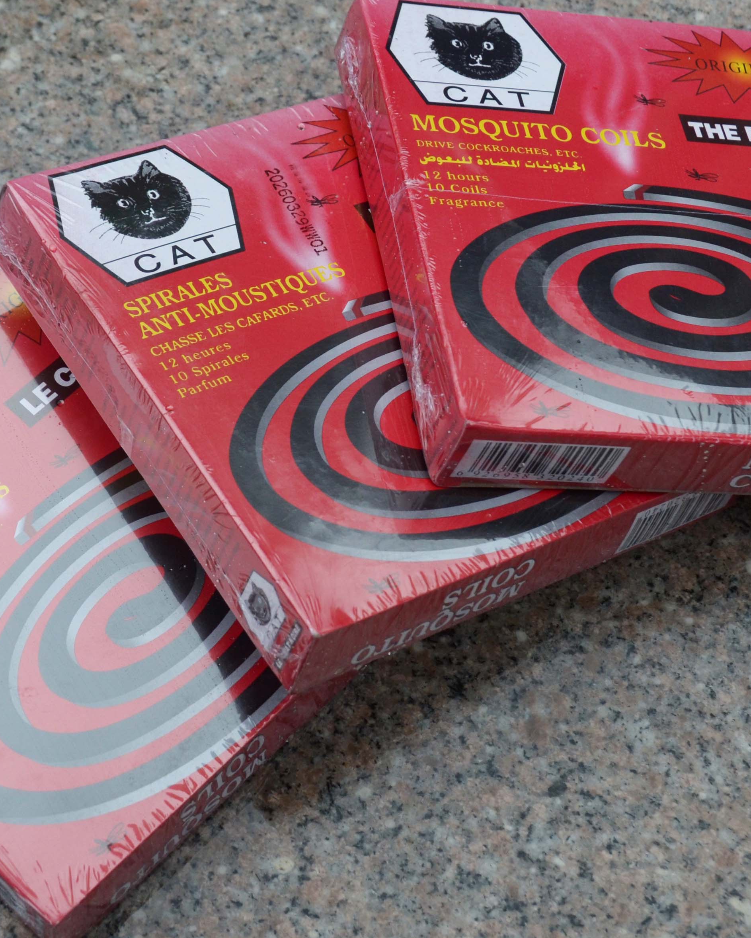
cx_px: 360
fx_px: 2528
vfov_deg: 21.0
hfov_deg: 16.9
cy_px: 412
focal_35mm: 91
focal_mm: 31
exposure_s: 1/160
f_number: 6.3
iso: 400
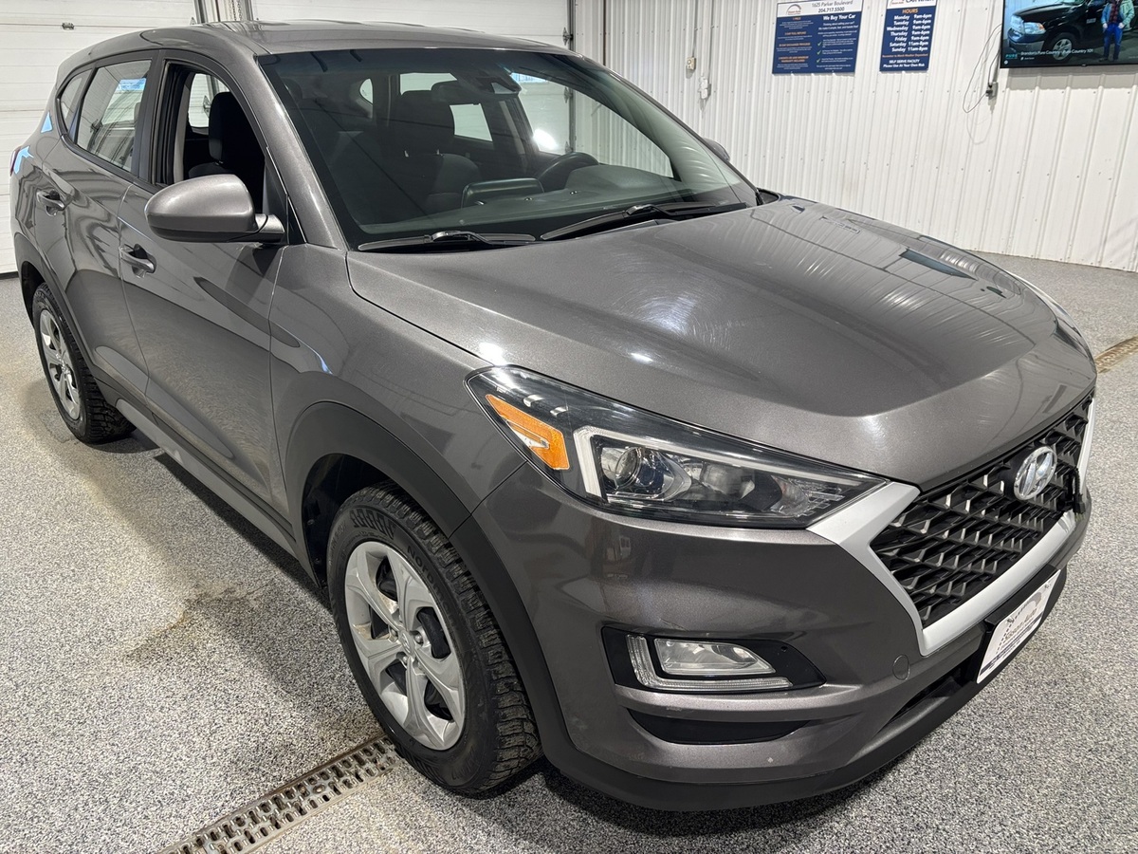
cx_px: 569
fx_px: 855
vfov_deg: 53.1
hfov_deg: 67.3
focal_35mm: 26
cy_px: 427
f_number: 1.6
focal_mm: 5.96
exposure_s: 1/60
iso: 125
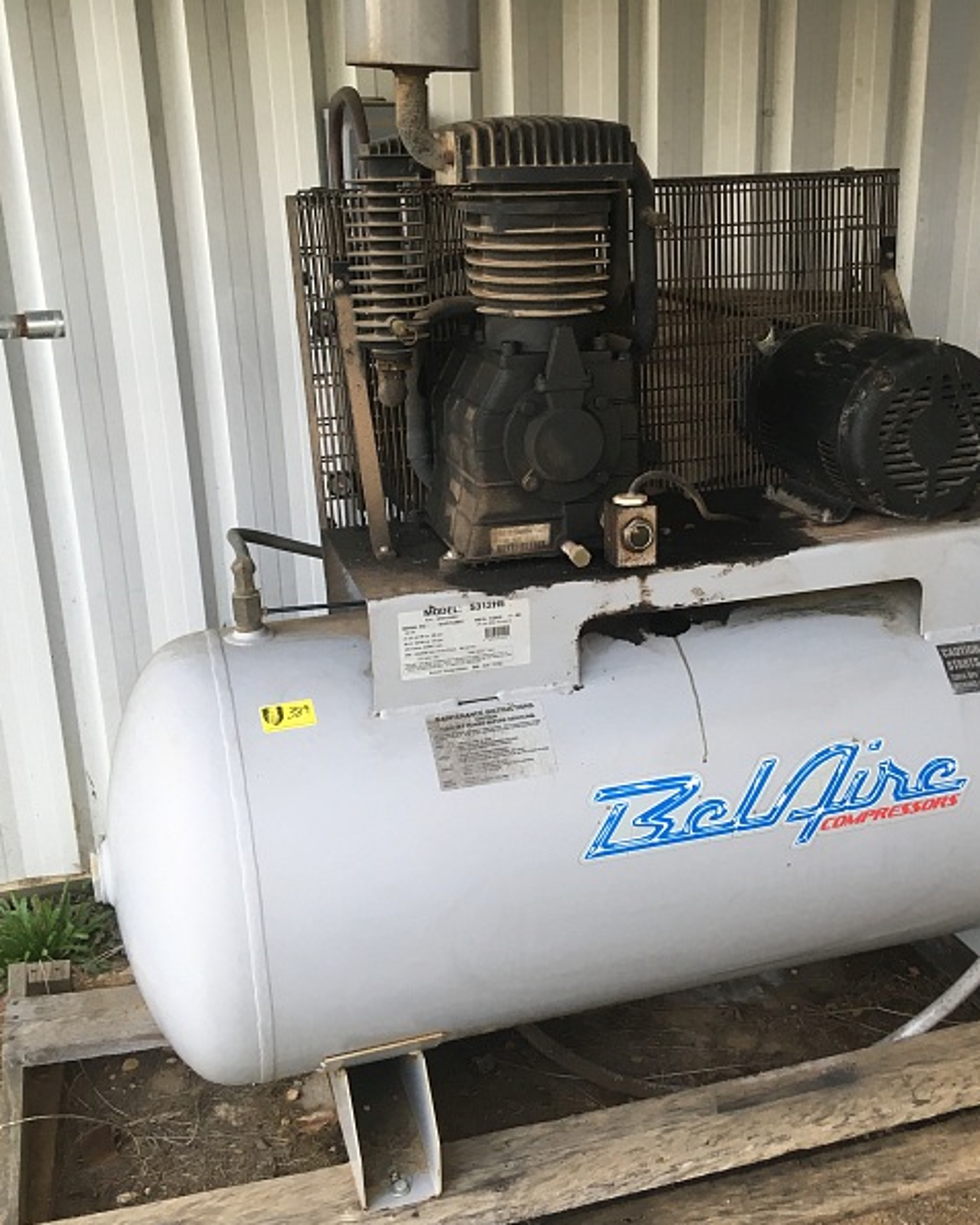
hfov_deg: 39.0
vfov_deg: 47.9
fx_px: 1377
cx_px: 581
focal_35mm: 38
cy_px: 612
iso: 25
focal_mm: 4.15
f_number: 2.2
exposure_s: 1/30
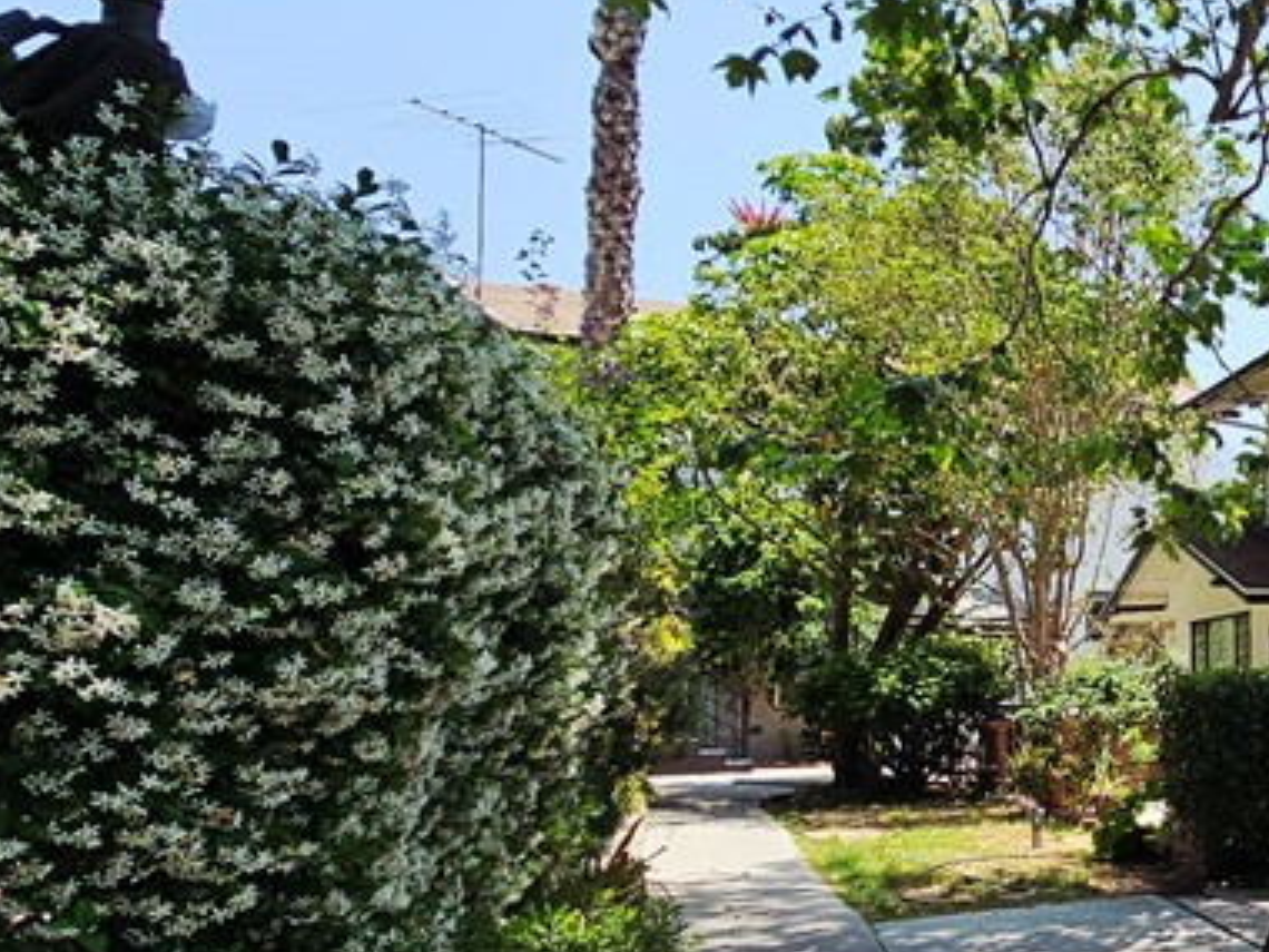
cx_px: 1623
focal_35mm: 35
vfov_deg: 40.3
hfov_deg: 36.2
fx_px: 1283
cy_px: 621
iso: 50
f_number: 2.2
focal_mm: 2.2
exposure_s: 1/1170
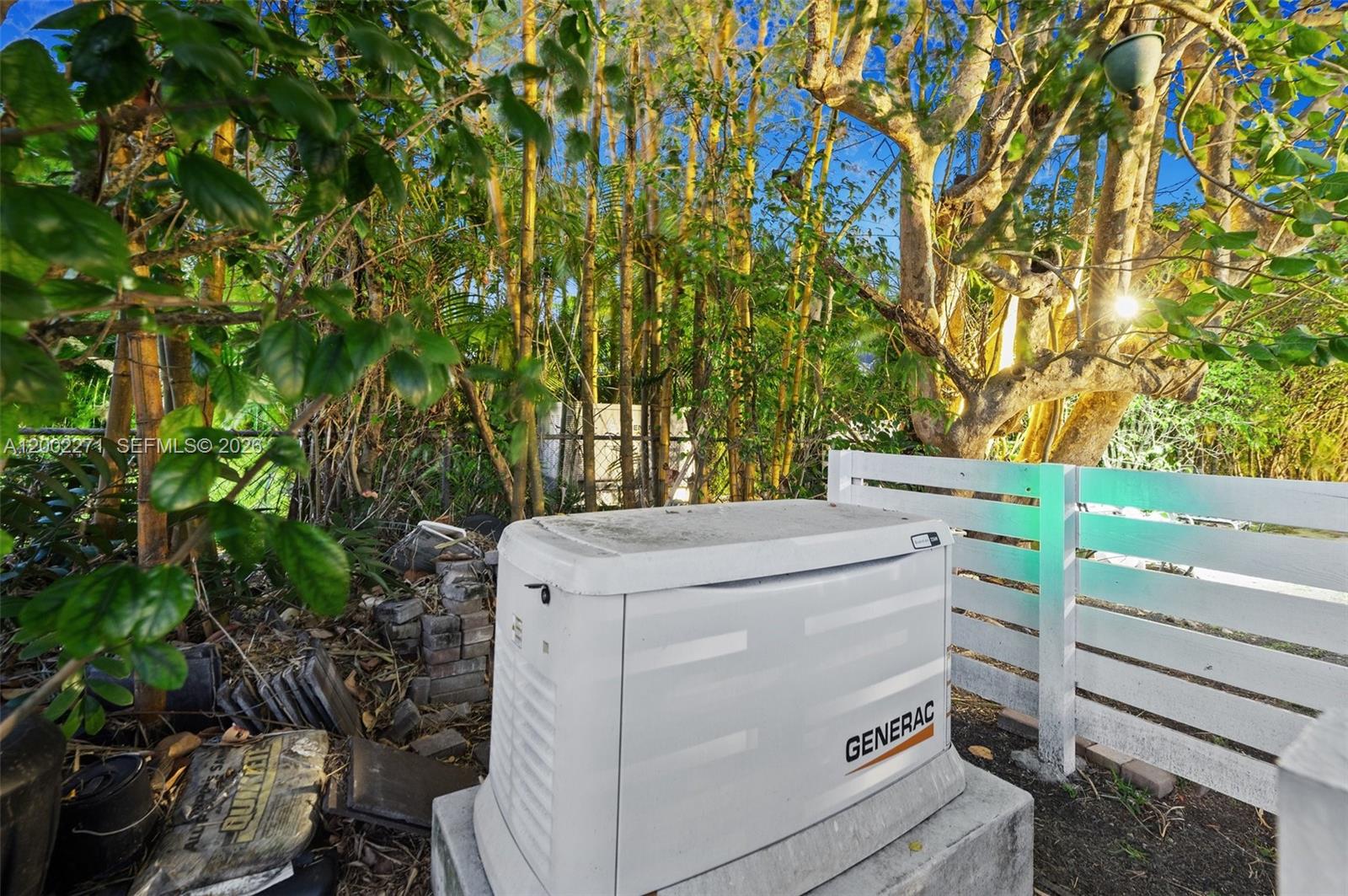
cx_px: 674
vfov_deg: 81.1
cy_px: 448
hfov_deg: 104.3
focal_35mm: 14
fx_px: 524
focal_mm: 14
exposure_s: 30
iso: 200
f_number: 8
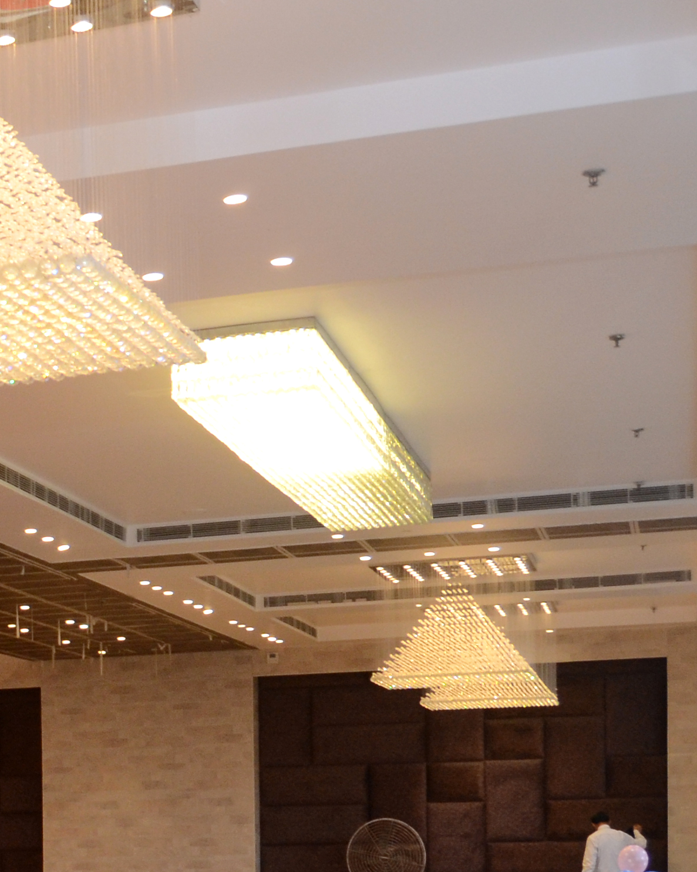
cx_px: -563
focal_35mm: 84
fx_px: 2166
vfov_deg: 21.8
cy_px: 913
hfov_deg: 15.6
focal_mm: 18
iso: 640
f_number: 5.6
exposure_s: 1/125
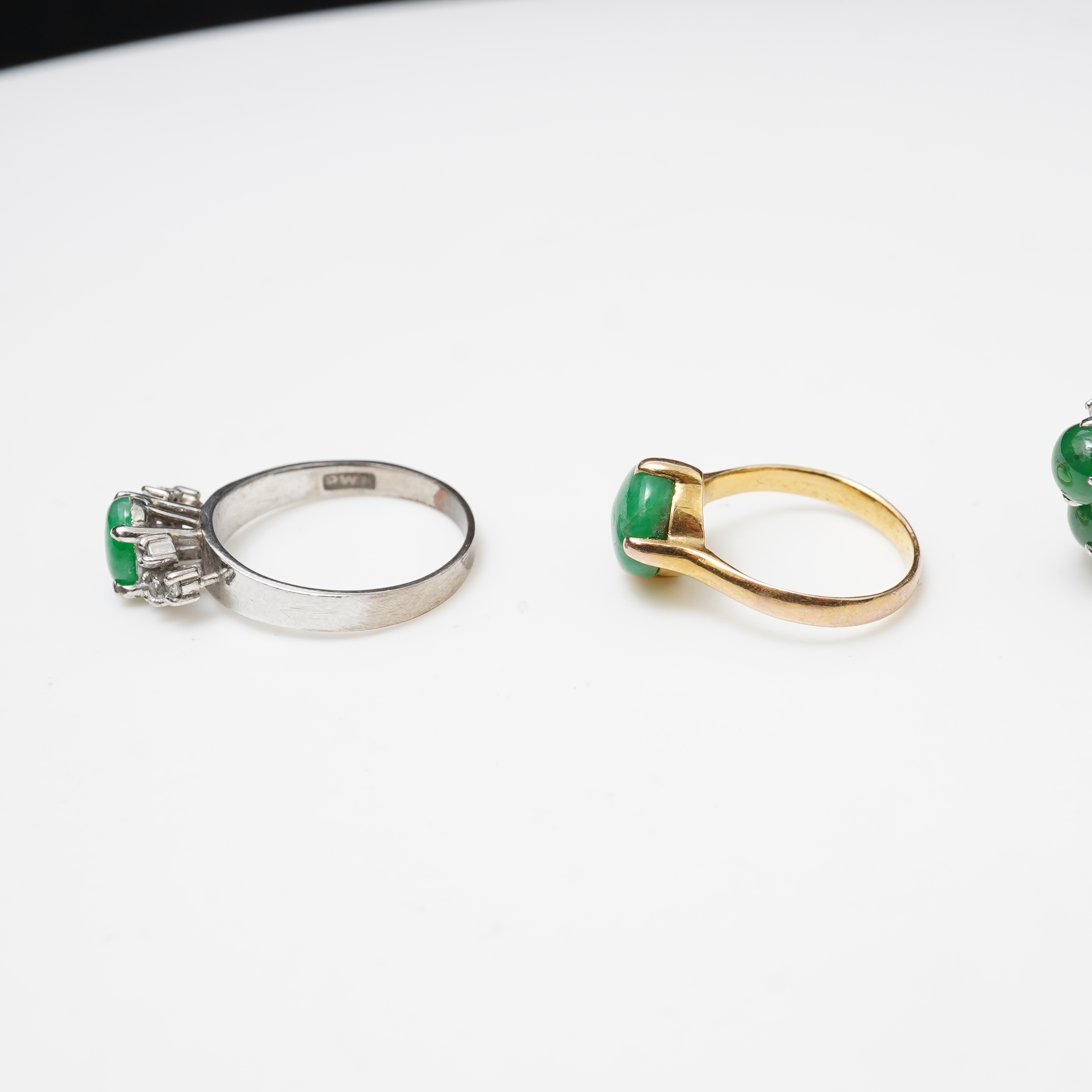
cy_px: 548
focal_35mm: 58
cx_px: 747
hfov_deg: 29.3
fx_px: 2070
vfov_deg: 29.6
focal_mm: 30
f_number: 16
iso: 400
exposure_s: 1/100
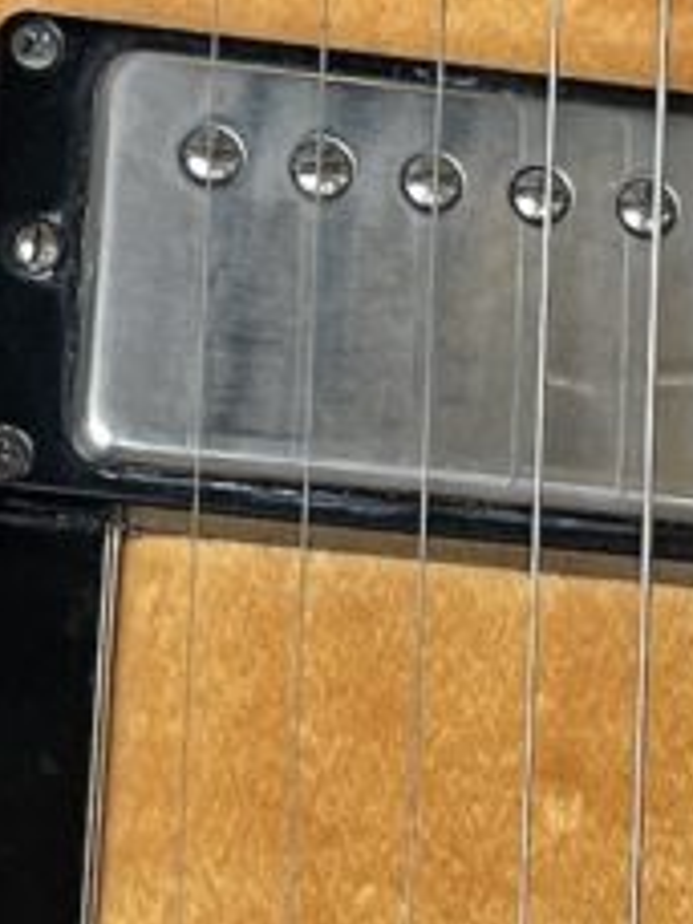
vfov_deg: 11.3
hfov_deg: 8.5
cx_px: 381
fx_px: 4671
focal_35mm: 175
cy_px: 353
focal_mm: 4.2
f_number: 1.6
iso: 64
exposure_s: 1/50
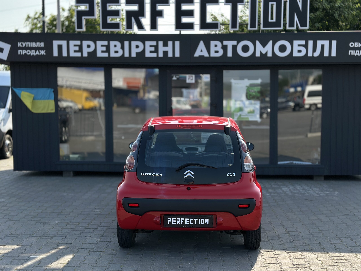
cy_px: 136
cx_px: 180
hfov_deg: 39.7
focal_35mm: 48
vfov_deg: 30.3
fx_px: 501
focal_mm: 6.86
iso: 80
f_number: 1.78
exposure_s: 1/2252
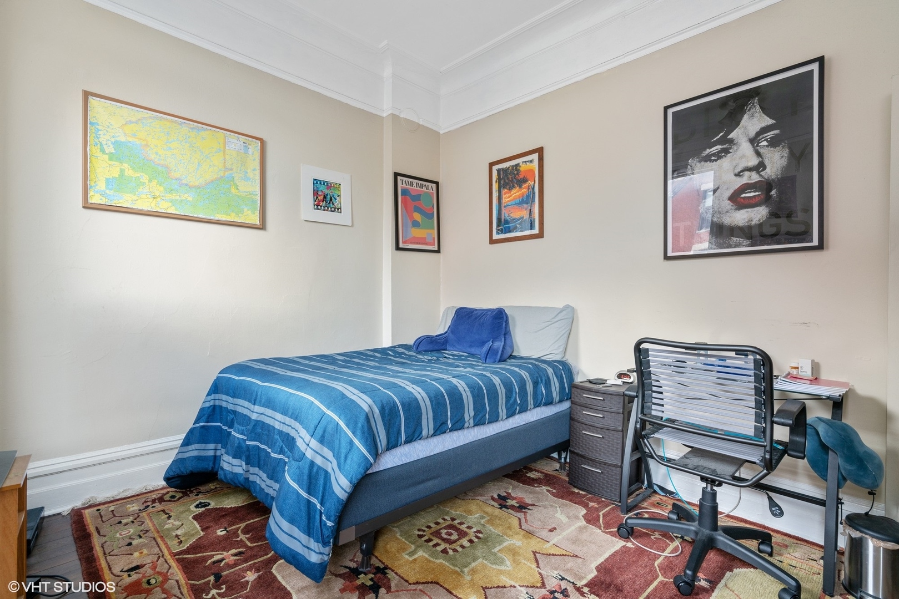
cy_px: 300
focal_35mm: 16
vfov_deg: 73.8
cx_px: 450
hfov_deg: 96.7
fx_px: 400
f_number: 7.1
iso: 320
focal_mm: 16
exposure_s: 1/3
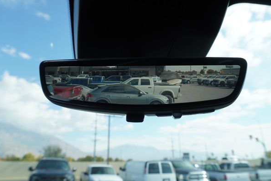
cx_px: 131
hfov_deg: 69.4
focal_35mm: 26
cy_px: 89
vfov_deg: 49.6
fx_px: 196
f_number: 6.3
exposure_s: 1/160
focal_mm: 16
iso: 100
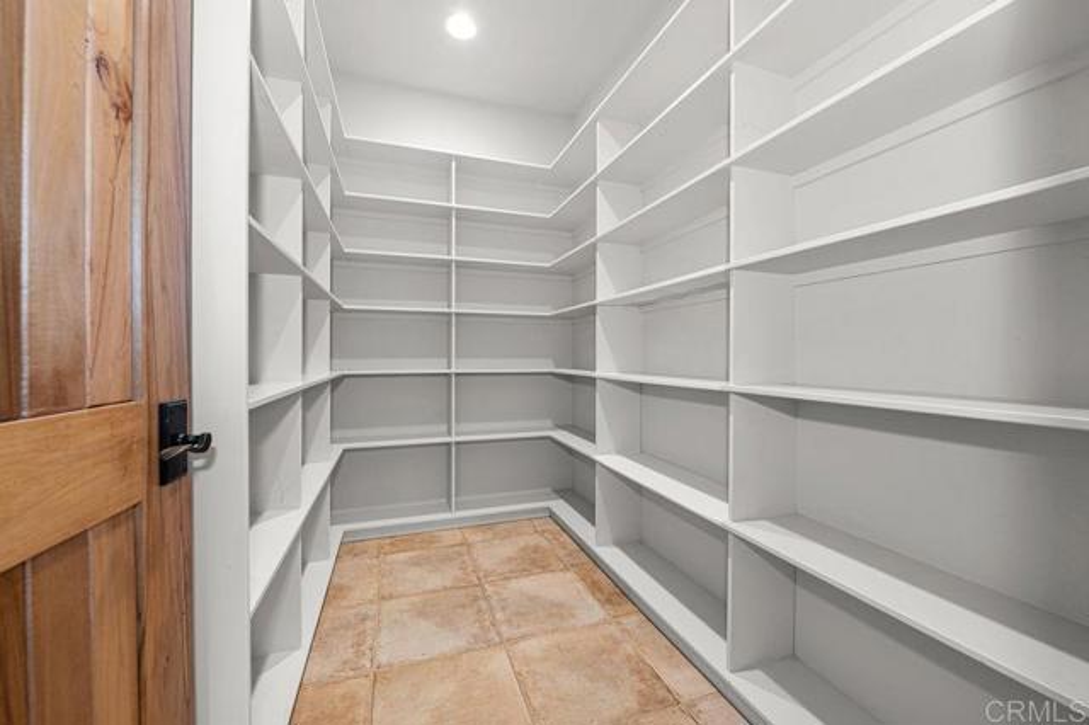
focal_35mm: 14
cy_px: 362
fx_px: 423
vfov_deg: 81.1
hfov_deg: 104.3
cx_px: 544
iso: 100
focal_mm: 14
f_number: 7.1
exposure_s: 1
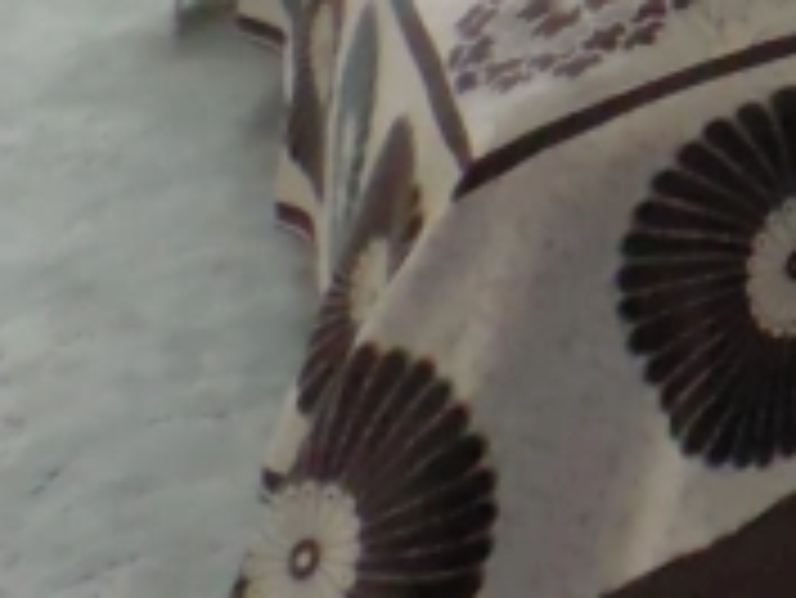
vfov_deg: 12.2
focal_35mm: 92
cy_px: -919
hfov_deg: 13.4
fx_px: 2117
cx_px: 2055
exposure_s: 1/121
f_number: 2.2
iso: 50
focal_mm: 1.76
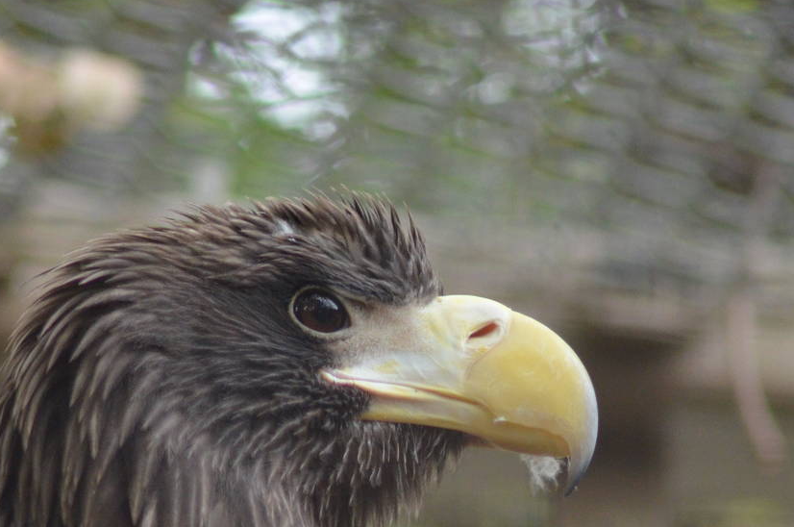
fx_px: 16626
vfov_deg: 1.8
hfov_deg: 2.7
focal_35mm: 755
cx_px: 410
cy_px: 507
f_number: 5
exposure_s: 1/500
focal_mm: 260
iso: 2000
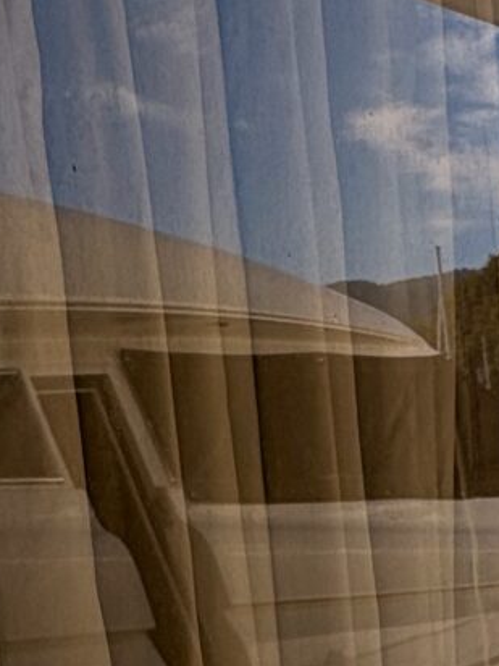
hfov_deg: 21.5
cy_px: 606
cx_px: 359
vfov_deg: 27.5
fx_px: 1307
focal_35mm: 68
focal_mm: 2.22
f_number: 2.2
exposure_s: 1/1094
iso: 64
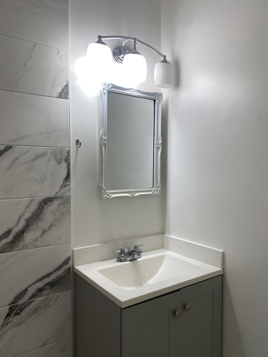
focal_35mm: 26
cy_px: 178
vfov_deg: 67.3
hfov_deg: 53.1
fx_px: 268
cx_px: 134
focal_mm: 4.25
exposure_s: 1/120
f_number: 1.8
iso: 40
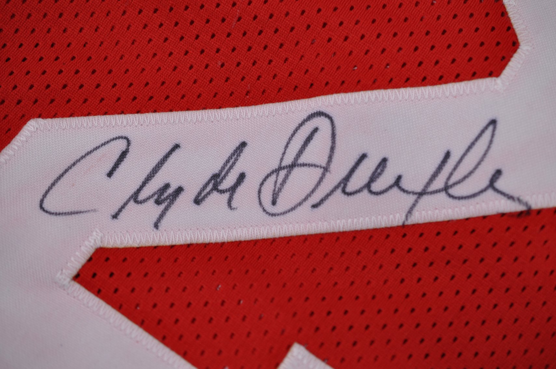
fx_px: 926
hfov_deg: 33.4
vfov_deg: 22.6
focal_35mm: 60
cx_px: 278
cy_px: 184
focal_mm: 40
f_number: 4
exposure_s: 1/60
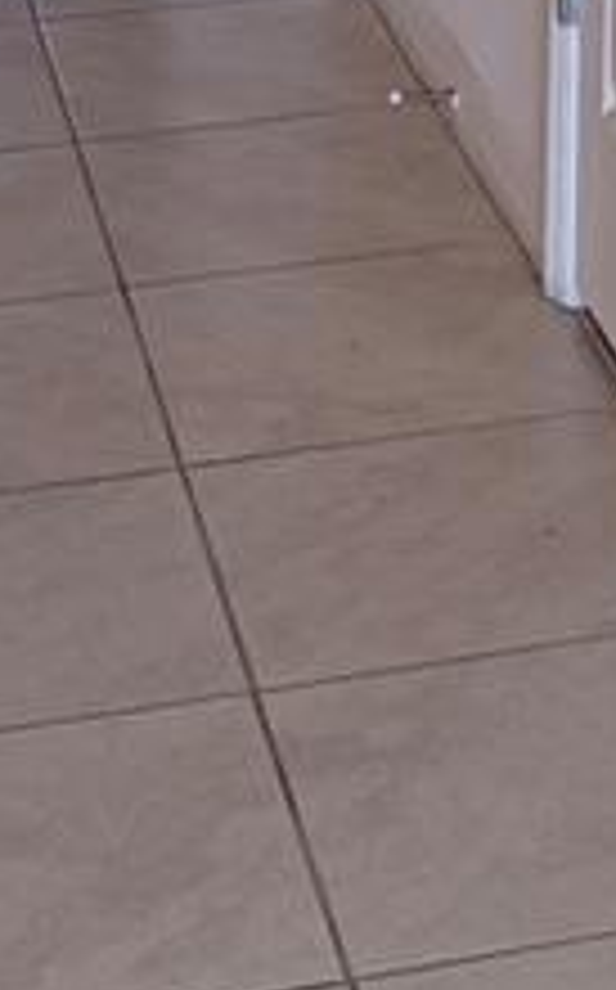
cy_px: -891
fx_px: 3743
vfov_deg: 13.3
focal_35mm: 139
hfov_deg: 9.1
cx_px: 971
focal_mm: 6.76
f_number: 1.78
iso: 100
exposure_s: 1/182
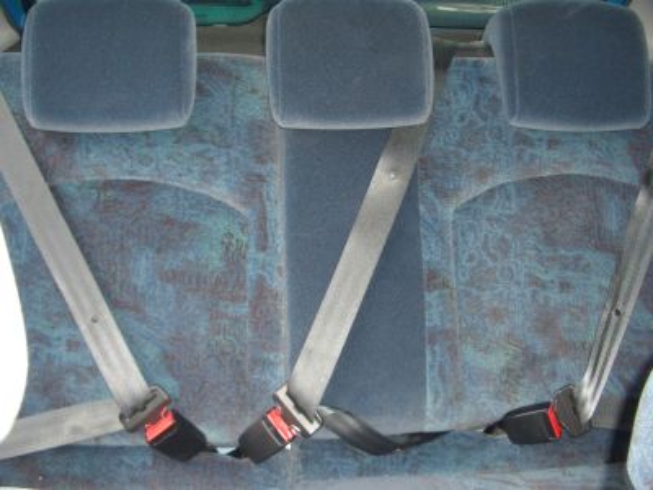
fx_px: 660
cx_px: 326
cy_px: 245
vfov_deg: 40.7
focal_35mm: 35
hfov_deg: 52.6
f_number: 2.6
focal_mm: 5.8
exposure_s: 1/60
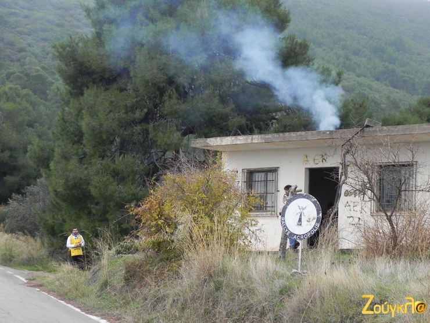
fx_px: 1180
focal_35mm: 95
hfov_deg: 20.7
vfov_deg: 15.6
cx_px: 215
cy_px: 162
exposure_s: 1/200
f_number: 5
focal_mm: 16.9
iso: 160
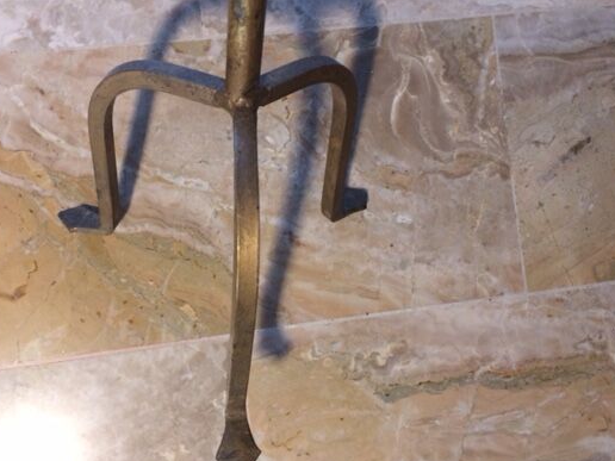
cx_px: 249
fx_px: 640
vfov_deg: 39.6
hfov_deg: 51.1
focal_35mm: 36
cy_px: 247
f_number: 2.2
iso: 160
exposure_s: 1/33
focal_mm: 4.15
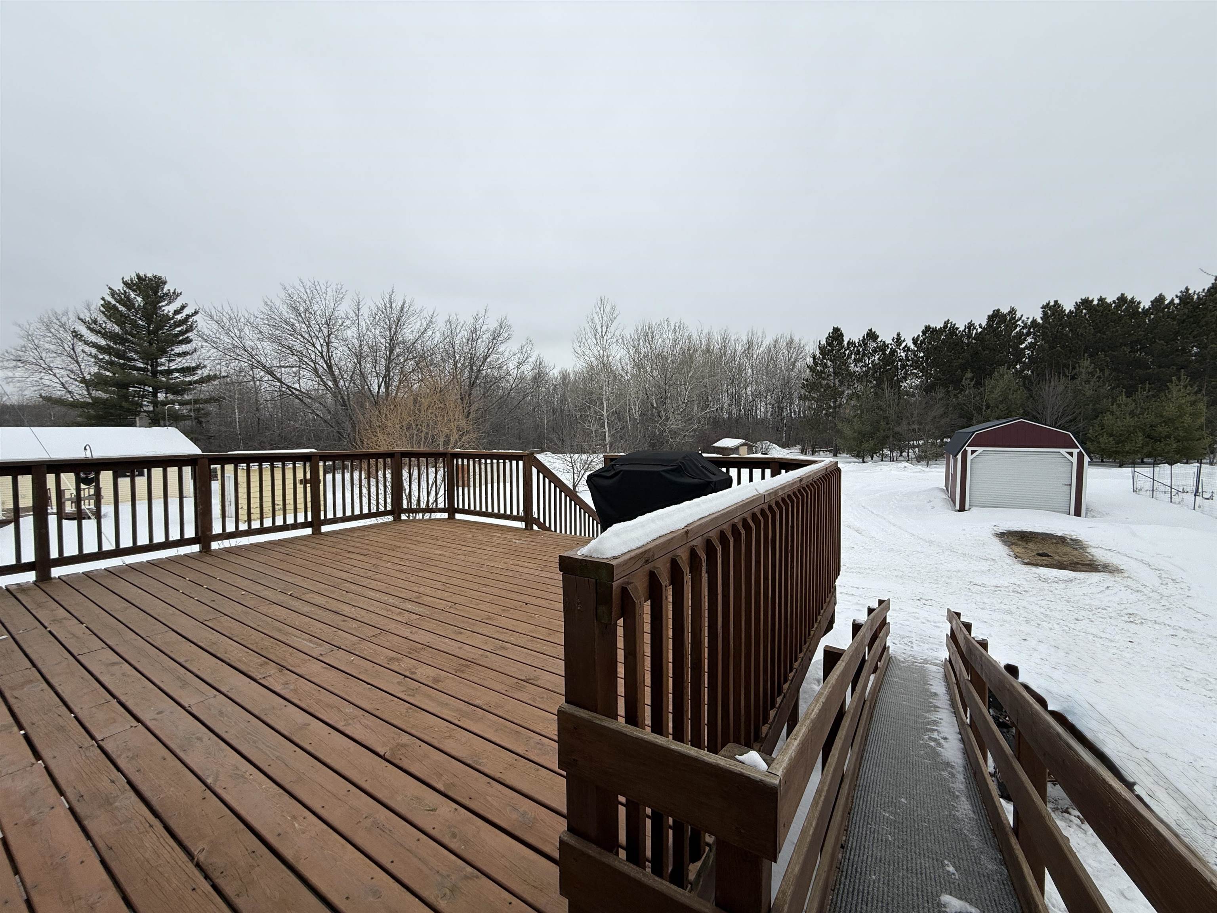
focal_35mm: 14
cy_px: 456
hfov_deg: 102.1
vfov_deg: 85.7
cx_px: 608
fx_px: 492
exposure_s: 1/1125
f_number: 2.2
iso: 50
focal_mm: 2.22
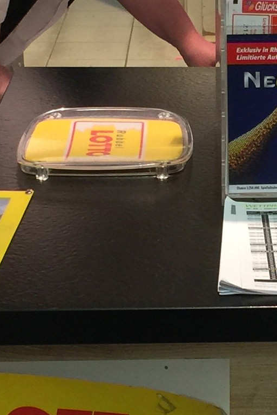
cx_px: 277
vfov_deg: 16.0
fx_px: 1477
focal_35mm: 128
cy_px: 216
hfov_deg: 10.6
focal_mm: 4.15
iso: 50
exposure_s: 1/33
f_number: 2.2
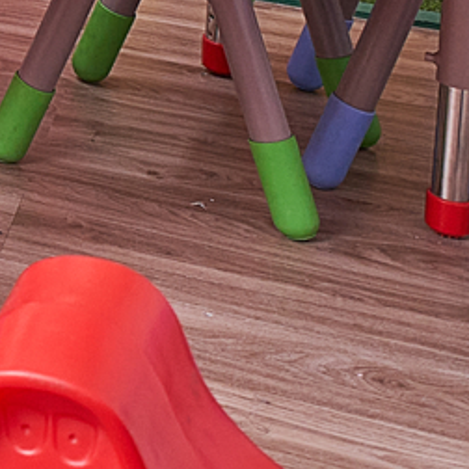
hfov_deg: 9.0
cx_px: -1081
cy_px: -650
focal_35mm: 144
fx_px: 2207
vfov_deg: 10.5
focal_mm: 18
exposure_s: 1/80
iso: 200
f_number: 2.8
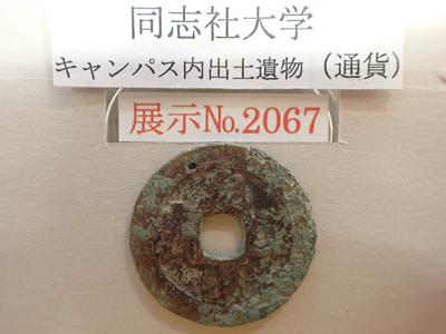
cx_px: 223
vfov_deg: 46.8
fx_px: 387
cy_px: 167
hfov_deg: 60.0
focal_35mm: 30
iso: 800
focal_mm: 5.4
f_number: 2.3
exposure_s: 1/50
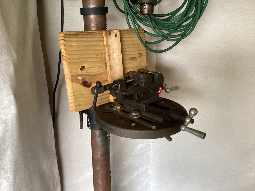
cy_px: 96
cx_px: 128
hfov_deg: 58.3
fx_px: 228
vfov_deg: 45.4
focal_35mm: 31
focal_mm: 3.3
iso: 160
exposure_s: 1/60
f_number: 2.4
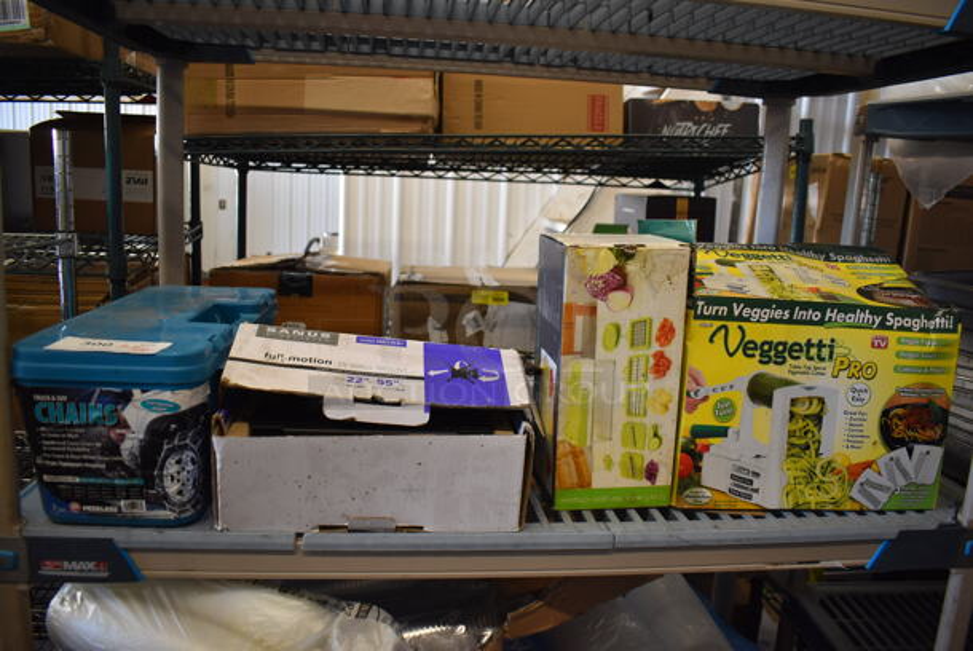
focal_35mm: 27
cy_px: 326
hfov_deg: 67.3
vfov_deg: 48.0
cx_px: 486
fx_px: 730
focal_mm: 18
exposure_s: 1/125
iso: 800
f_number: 3.5
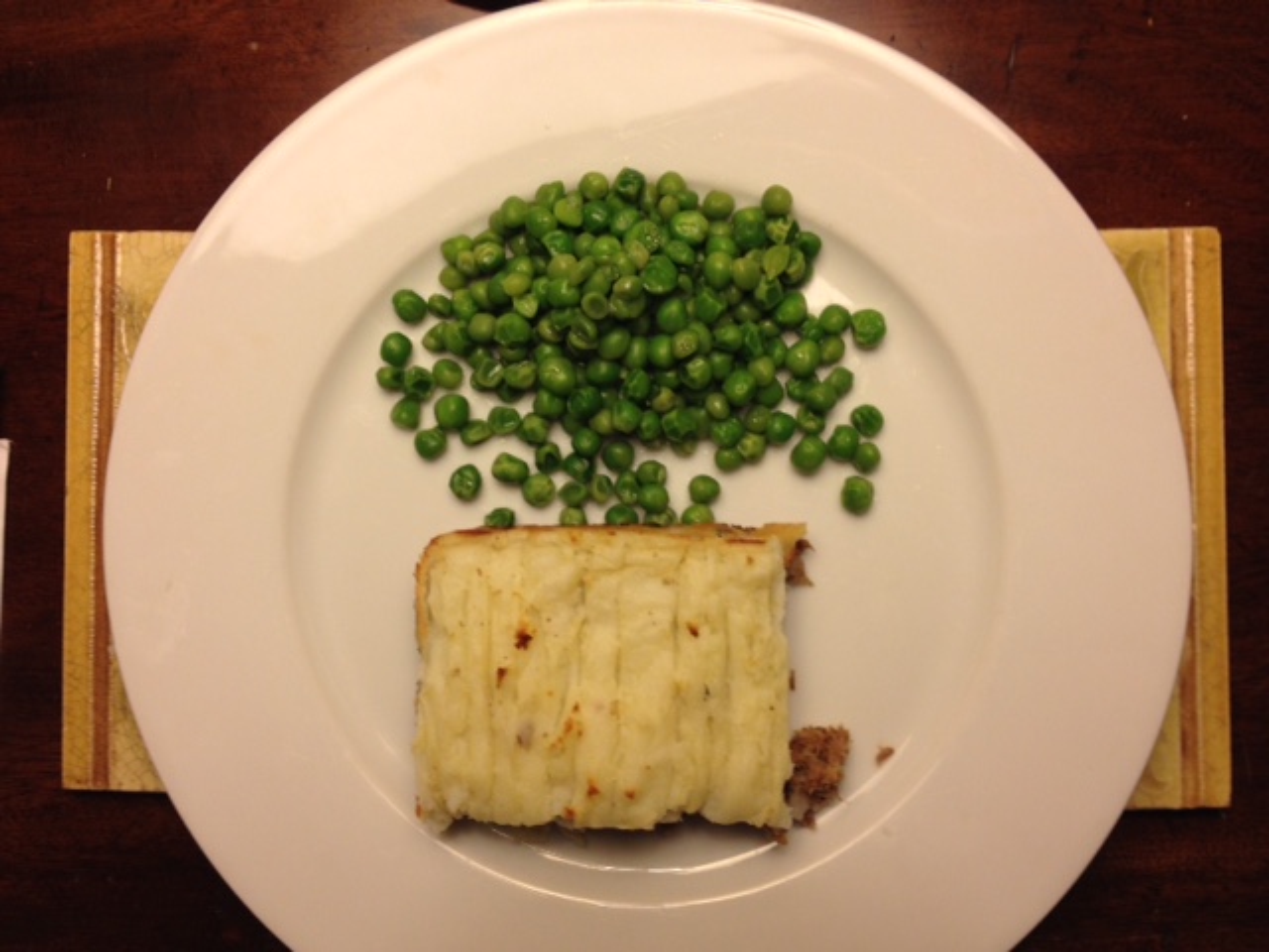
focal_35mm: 35
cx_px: 634
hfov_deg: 52.6
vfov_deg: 40.7
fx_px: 1283
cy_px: 476
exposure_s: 1/40
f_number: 2.4
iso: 50
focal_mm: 4.28
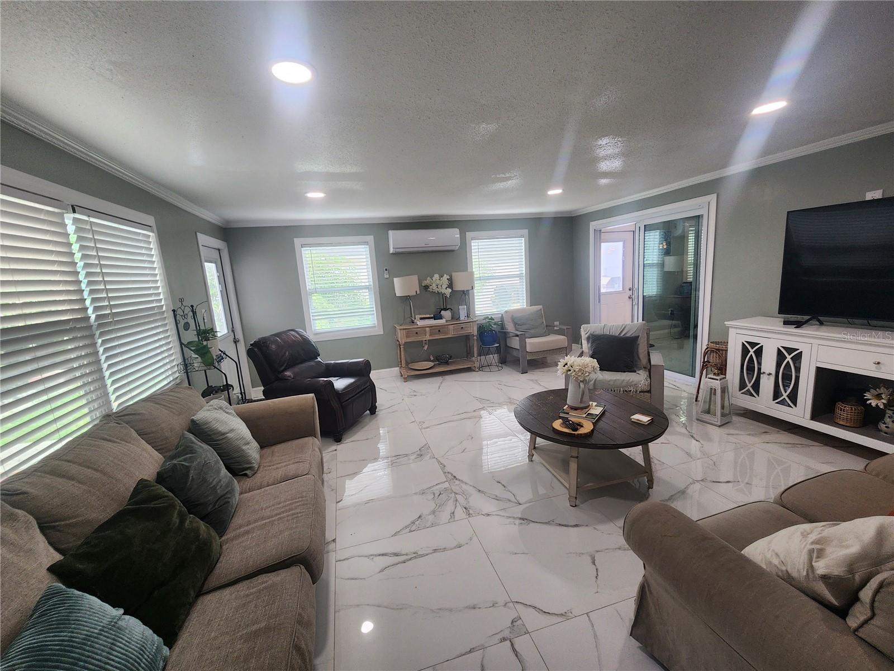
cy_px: 336
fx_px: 336
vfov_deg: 89.9
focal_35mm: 13
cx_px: 447
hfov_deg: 106.2
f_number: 2.2
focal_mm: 2.2
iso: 125
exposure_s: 1/60
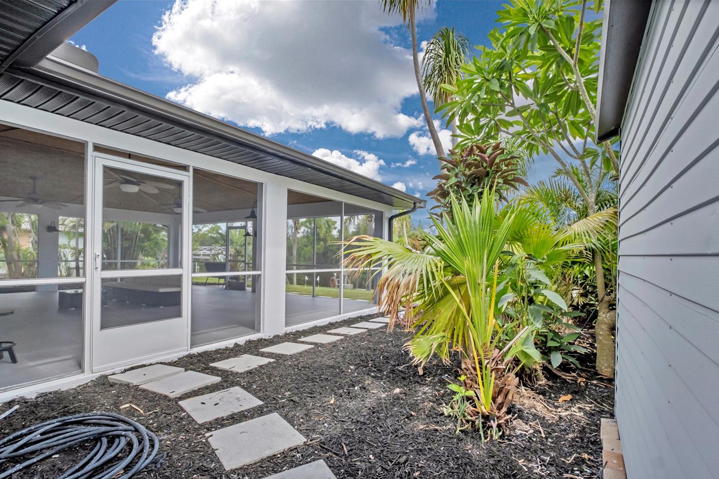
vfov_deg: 73.7
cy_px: 255
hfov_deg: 96.7
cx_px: 378
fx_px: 320
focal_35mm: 16
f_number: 9
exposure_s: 1/200
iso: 400
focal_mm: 10
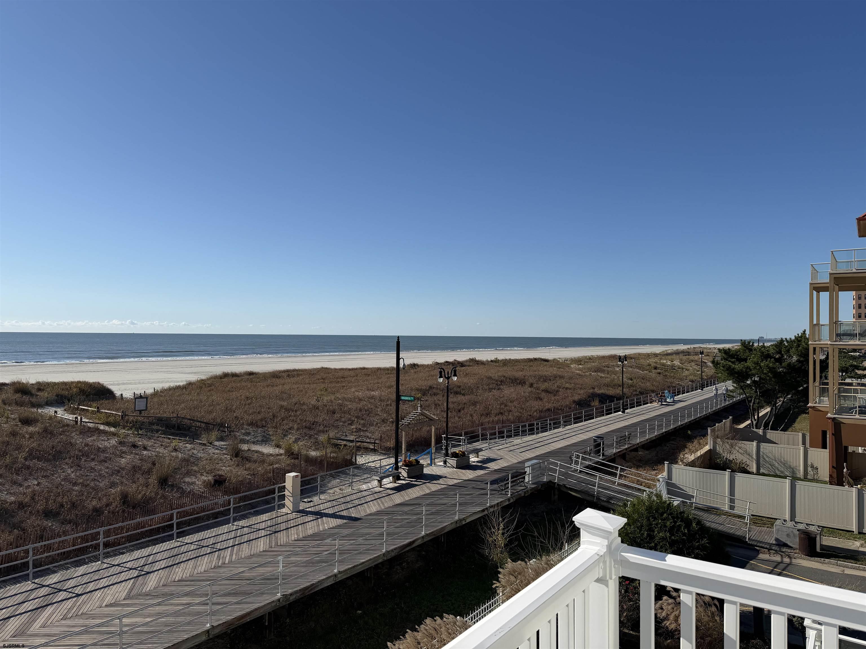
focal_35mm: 24
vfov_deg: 56.8
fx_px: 600
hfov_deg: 71.6
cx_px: 433
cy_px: 324
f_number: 1.78
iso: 80
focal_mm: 6.76
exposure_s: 1/8130
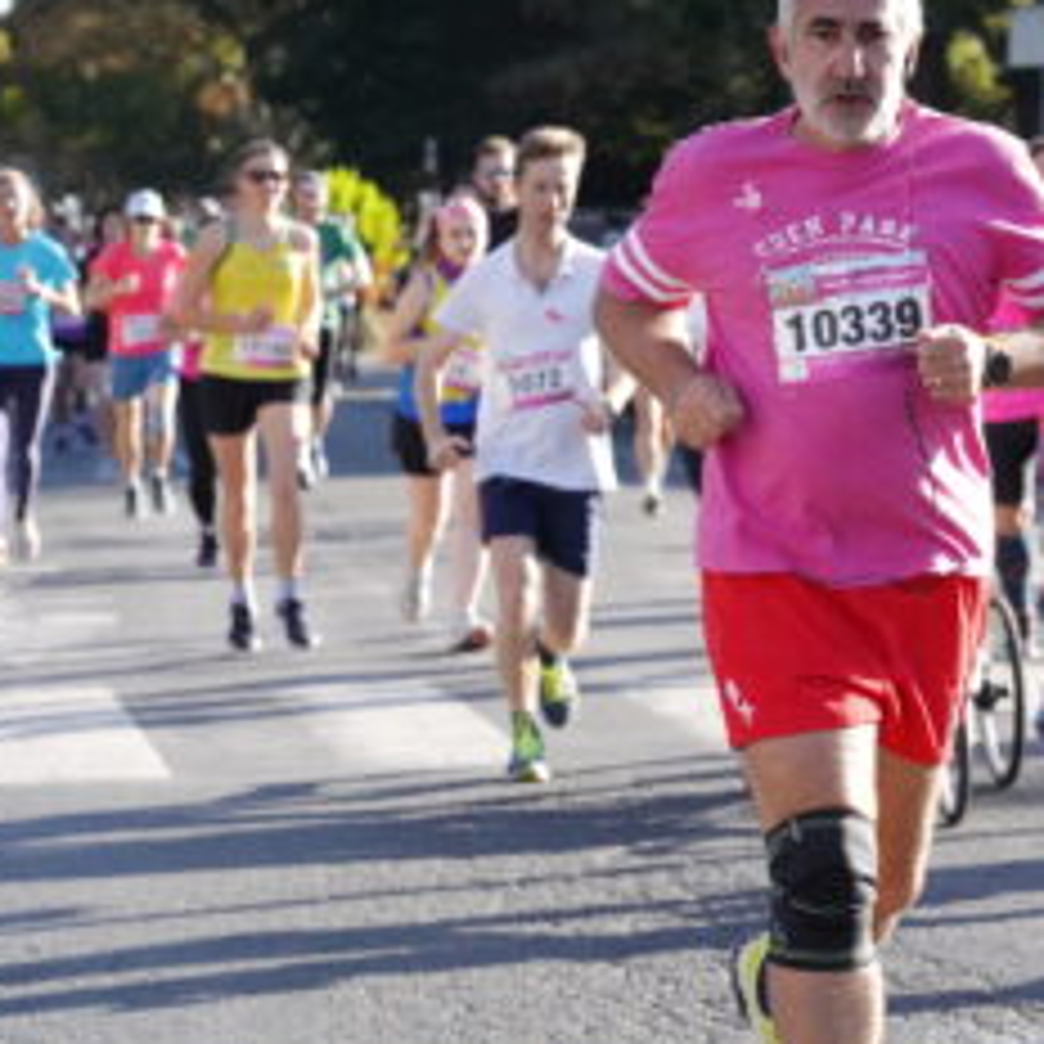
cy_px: 484
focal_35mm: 177
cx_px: 724
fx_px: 6040
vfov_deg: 9.9
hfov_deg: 9.9
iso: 8000
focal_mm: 121
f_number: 8
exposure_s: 1/8000
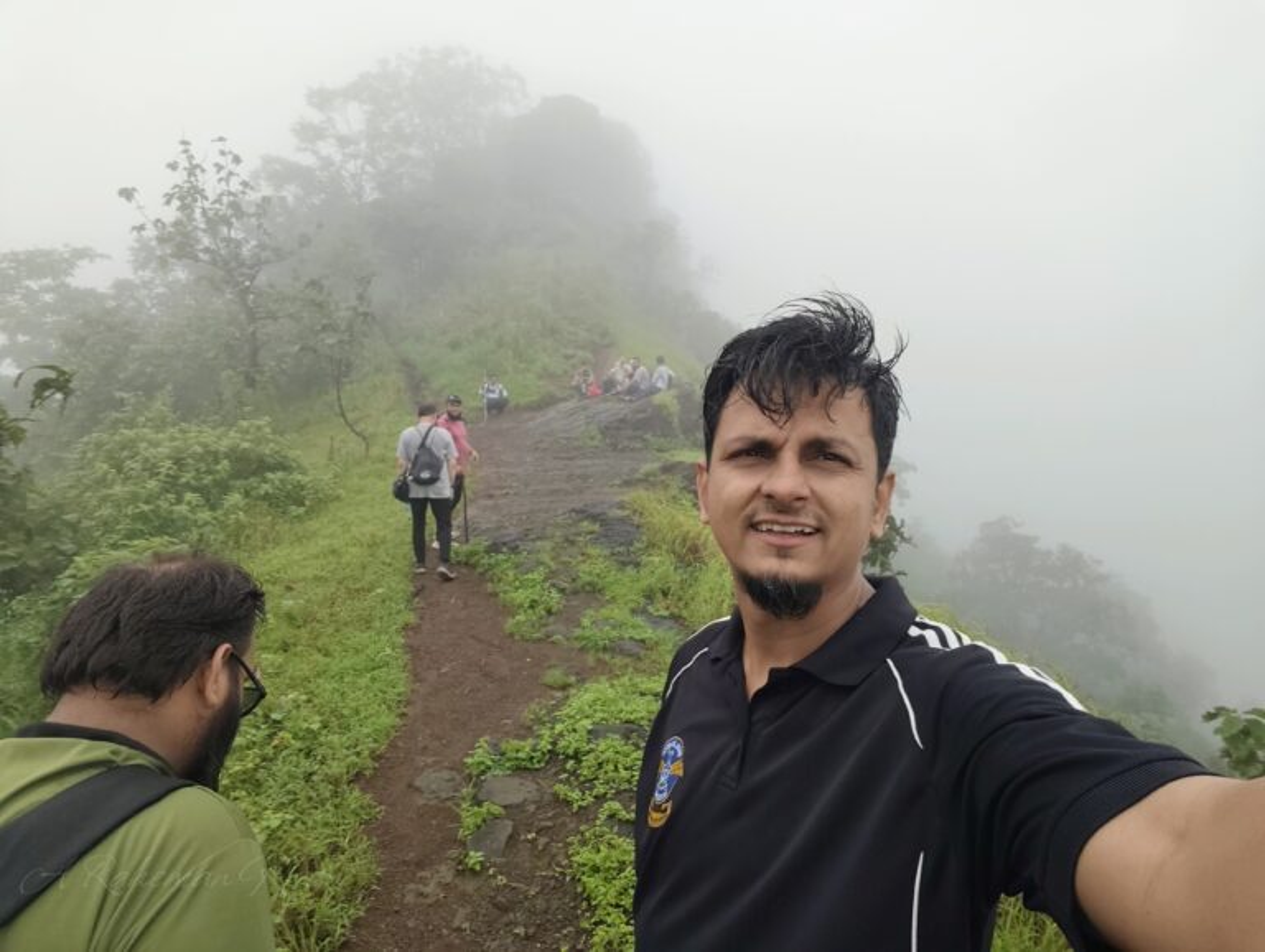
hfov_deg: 81.7
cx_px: 632
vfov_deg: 66.1
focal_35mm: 20
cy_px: 476
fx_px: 732
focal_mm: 3.09
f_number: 16
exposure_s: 1/170
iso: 50
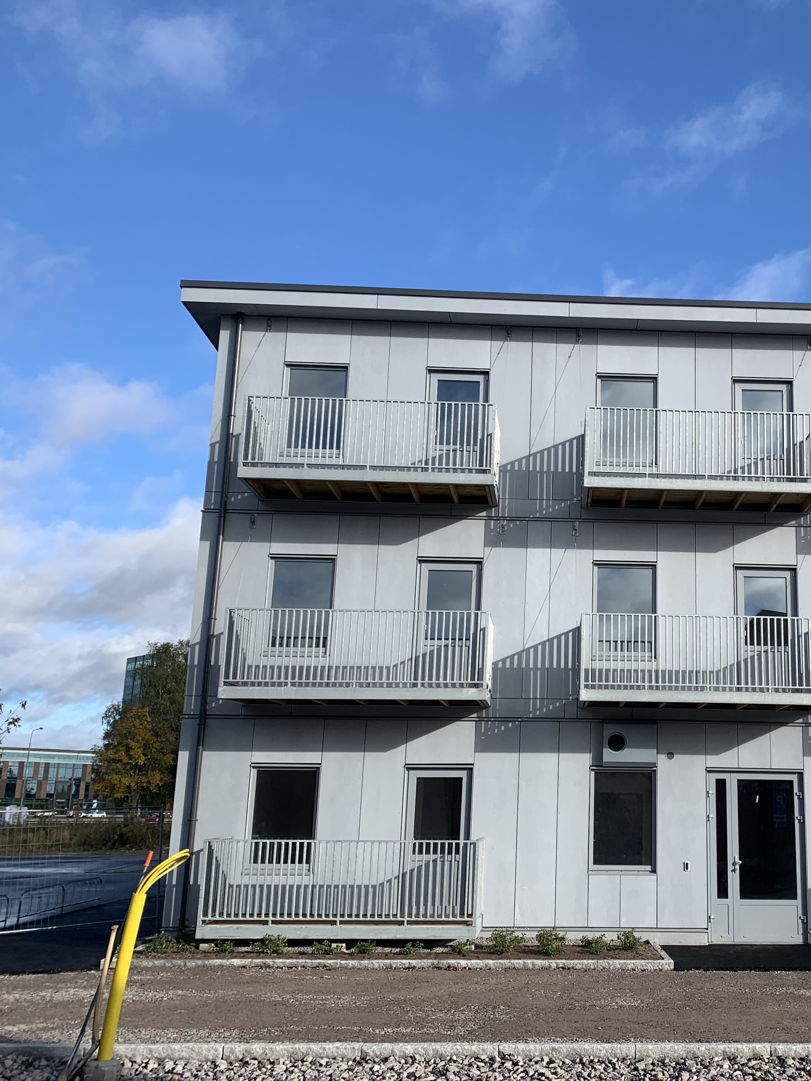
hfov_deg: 38.5
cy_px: 551
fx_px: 1125
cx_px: 623
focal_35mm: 36
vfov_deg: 51.4
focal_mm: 4.25
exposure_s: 1/1748
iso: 25
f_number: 1.8
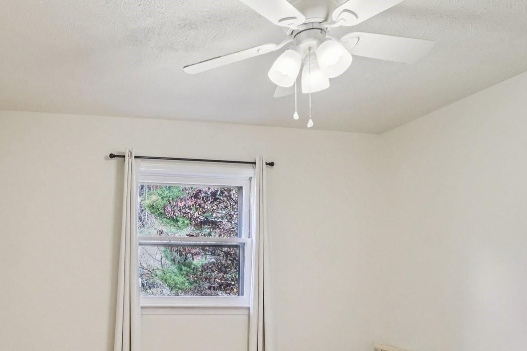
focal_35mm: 29
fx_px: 424
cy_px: 284
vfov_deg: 42.8
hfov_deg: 59.5
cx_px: 119
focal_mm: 10
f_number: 8
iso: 400
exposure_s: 1/30
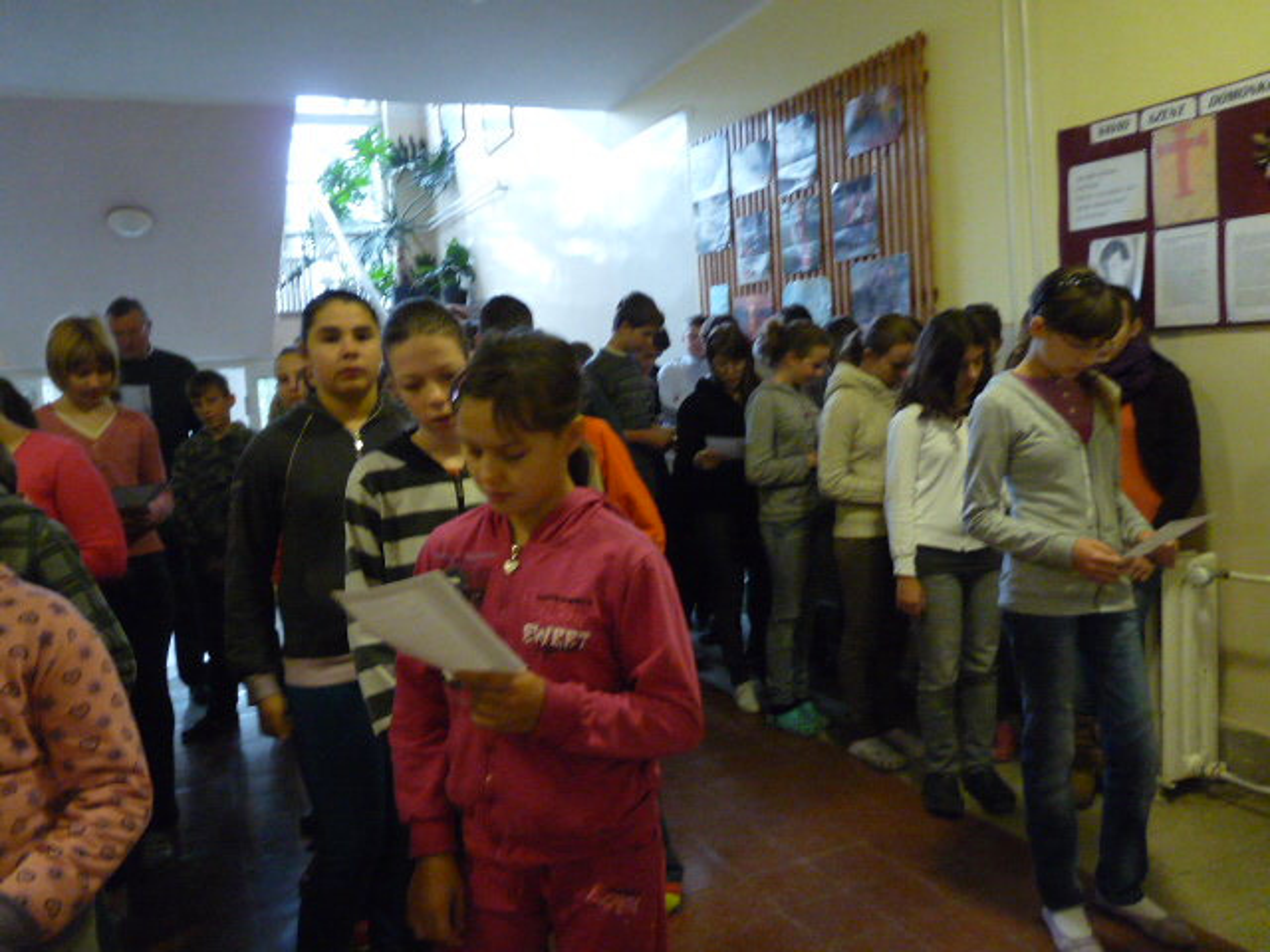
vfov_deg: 51.4
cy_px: 476
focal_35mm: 27
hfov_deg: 65.3
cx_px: 635
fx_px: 991
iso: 800
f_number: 2.8
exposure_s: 1/15
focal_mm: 4.8
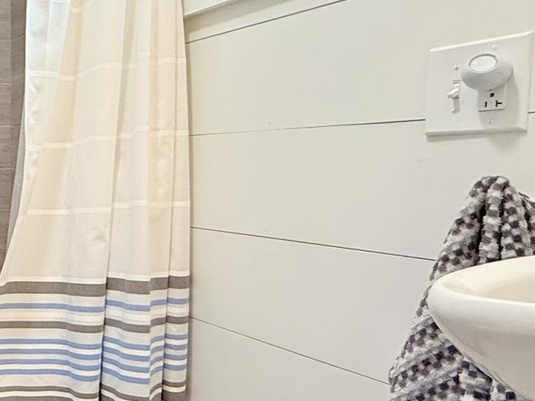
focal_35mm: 41
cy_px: 225
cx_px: -11
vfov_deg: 35.1
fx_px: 634
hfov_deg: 39.7
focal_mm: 2.22
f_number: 2.2
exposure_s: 1/120
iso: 200
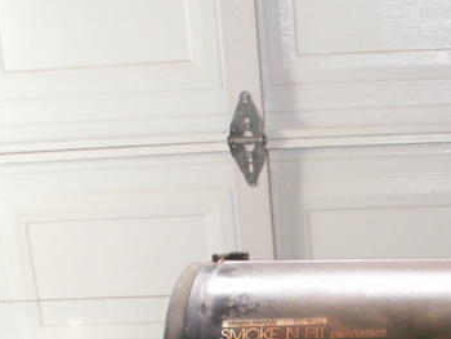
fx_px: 1173
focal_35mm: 90
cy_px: 391
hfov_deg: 21.5
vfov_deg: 15.9
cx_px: 369
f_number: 2.8
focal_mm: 5.86
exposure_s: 1/50
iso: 160
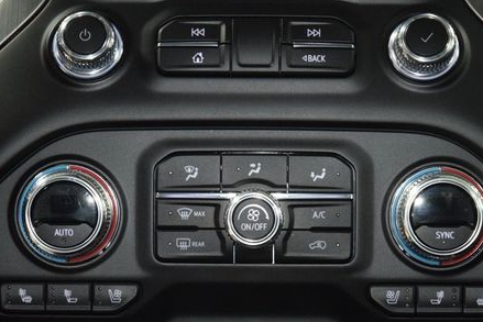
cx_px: 251
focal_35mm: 153
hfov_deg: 13.4
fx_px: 2053
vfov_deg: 9.0
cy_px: 197
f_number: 4.5
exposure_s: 1/40
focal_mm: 70
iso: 2000
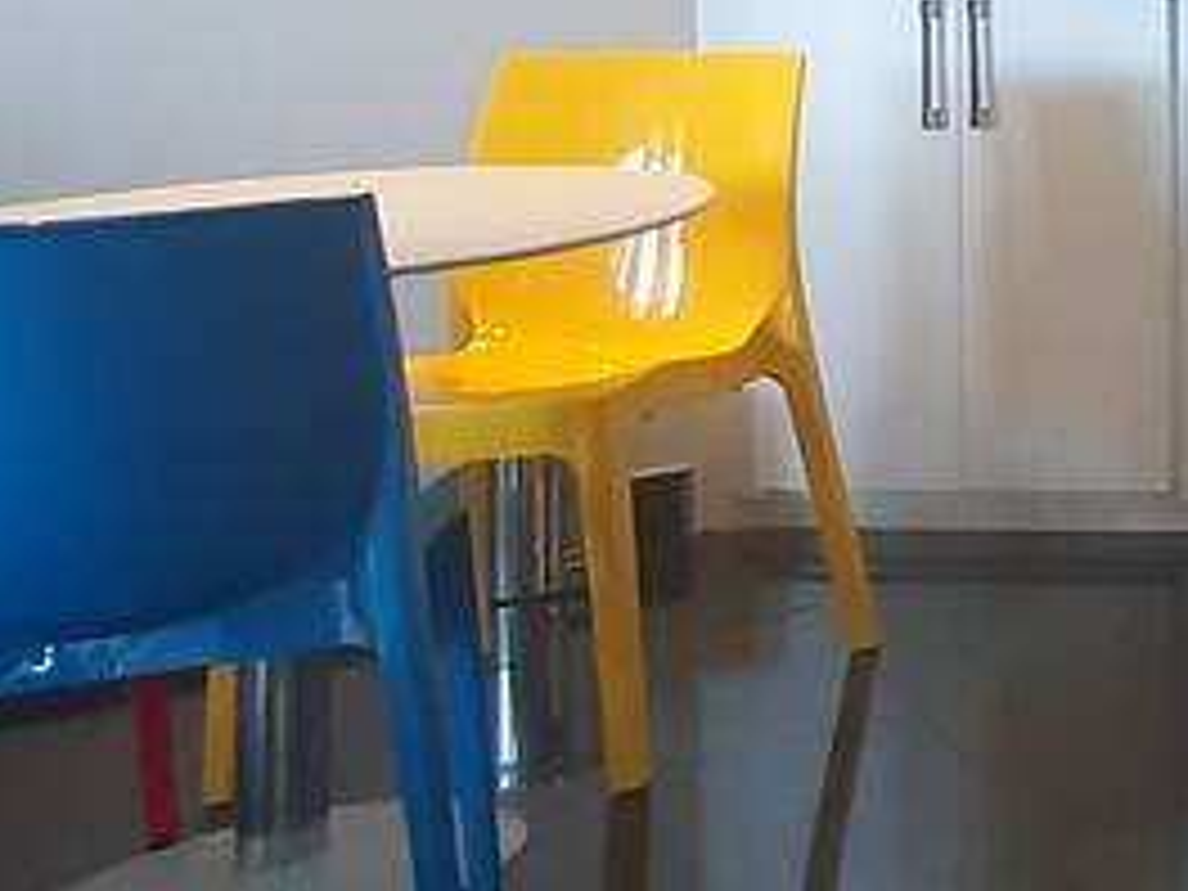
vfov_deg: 19.1
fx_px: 2437
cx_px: 2362
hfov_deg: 18.4
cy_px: -274
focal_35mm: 71
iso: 250
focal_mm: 1.8
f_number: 2.2
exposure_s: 1/60
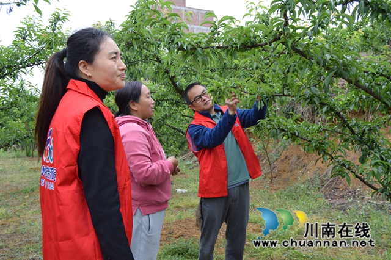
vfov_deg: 36.8
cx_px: 196
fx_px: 391
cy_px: 130
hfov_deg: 53.2
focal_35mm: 36
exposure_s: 1/125
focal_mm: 24
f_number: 5.6
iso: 400
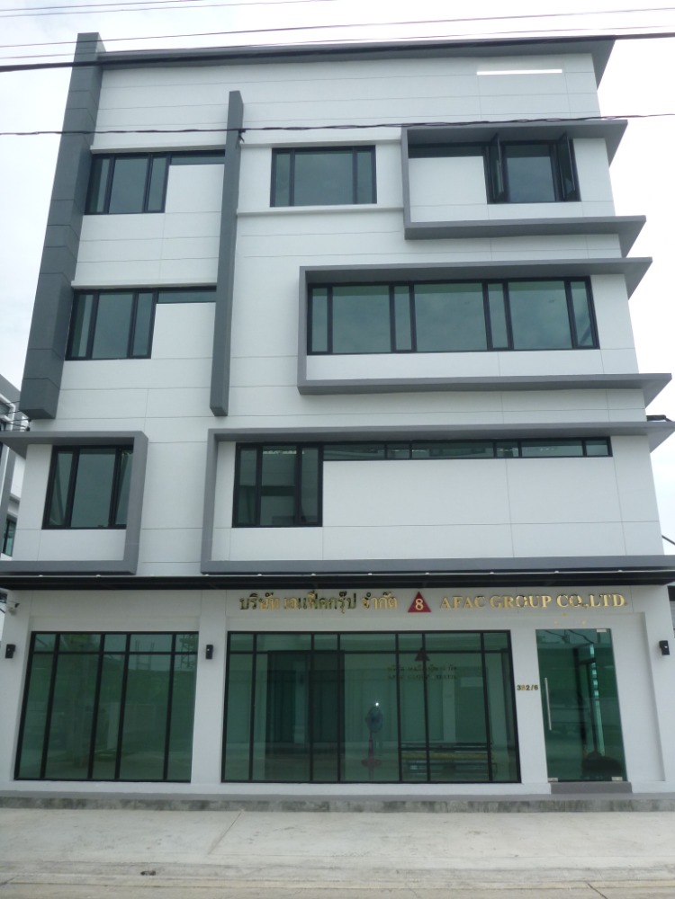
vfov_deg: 63.4
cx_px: 338
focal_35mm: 28
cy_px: 450
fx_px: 728
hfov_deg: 49.7
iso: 100
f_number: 3.3
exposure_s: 1/800
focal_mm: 4.9
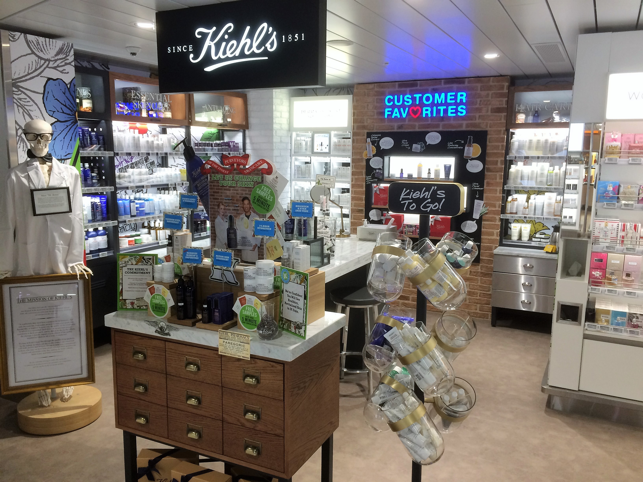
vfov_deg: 48.2
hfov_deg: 61.7
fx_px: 539
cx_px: 322
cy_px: 241
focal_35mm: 29
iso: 64
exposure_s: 1/33
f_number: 2.2
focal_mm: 4.15
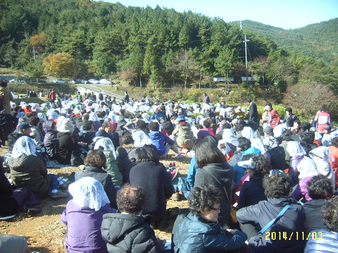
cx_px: 169
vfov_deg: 40.7
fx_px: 342
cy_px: 126
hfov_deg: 52.6
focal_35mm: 35
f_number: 2.8
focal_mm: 5.8
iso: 50
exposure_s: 1/250
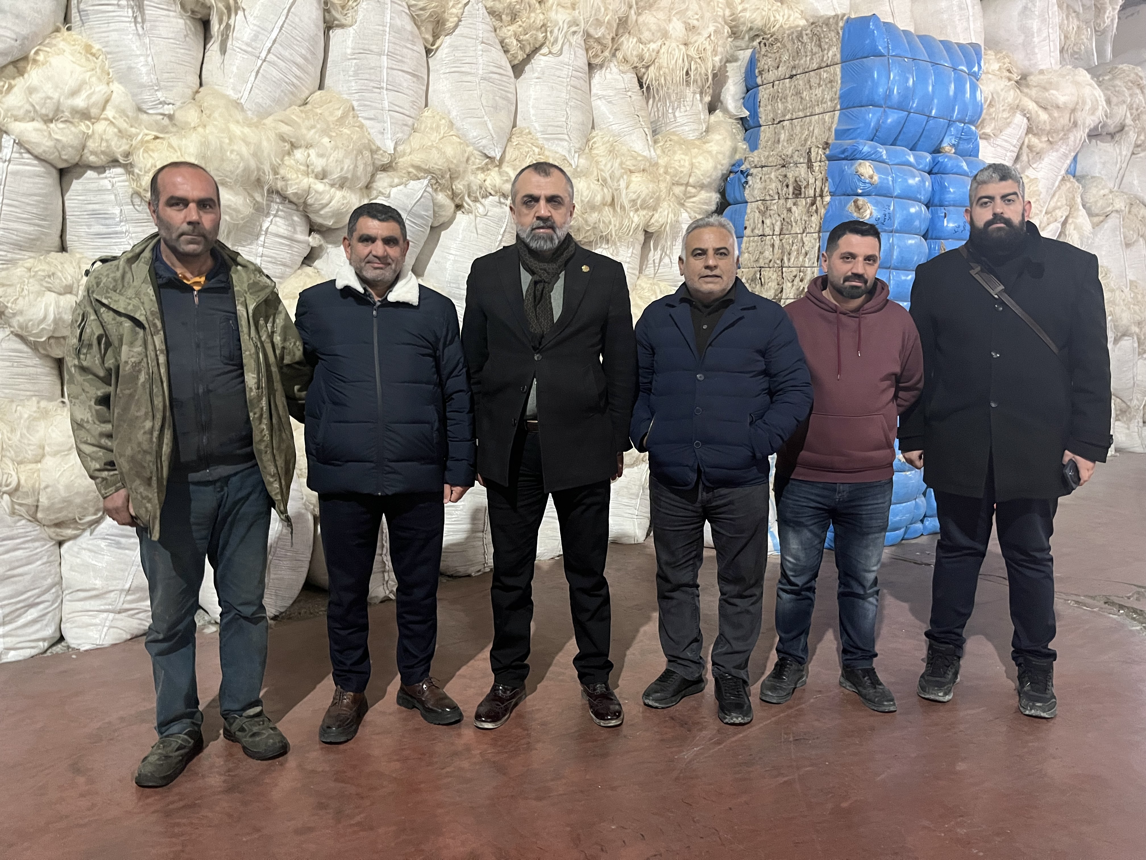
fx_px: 861
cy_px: 430
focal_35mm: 26
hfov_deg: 67.3
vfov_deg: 53.1
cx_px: 573
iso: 640
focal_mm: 5.1
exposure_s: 1/25
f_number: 1.6
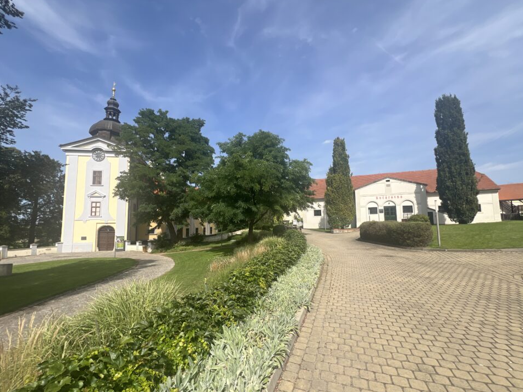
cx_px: 263
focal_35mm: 14
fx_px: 211
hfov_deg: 102.1
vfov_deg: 85.6
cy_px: 205
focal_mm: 1.57
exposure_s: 1/1393
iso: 32
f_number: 1.8
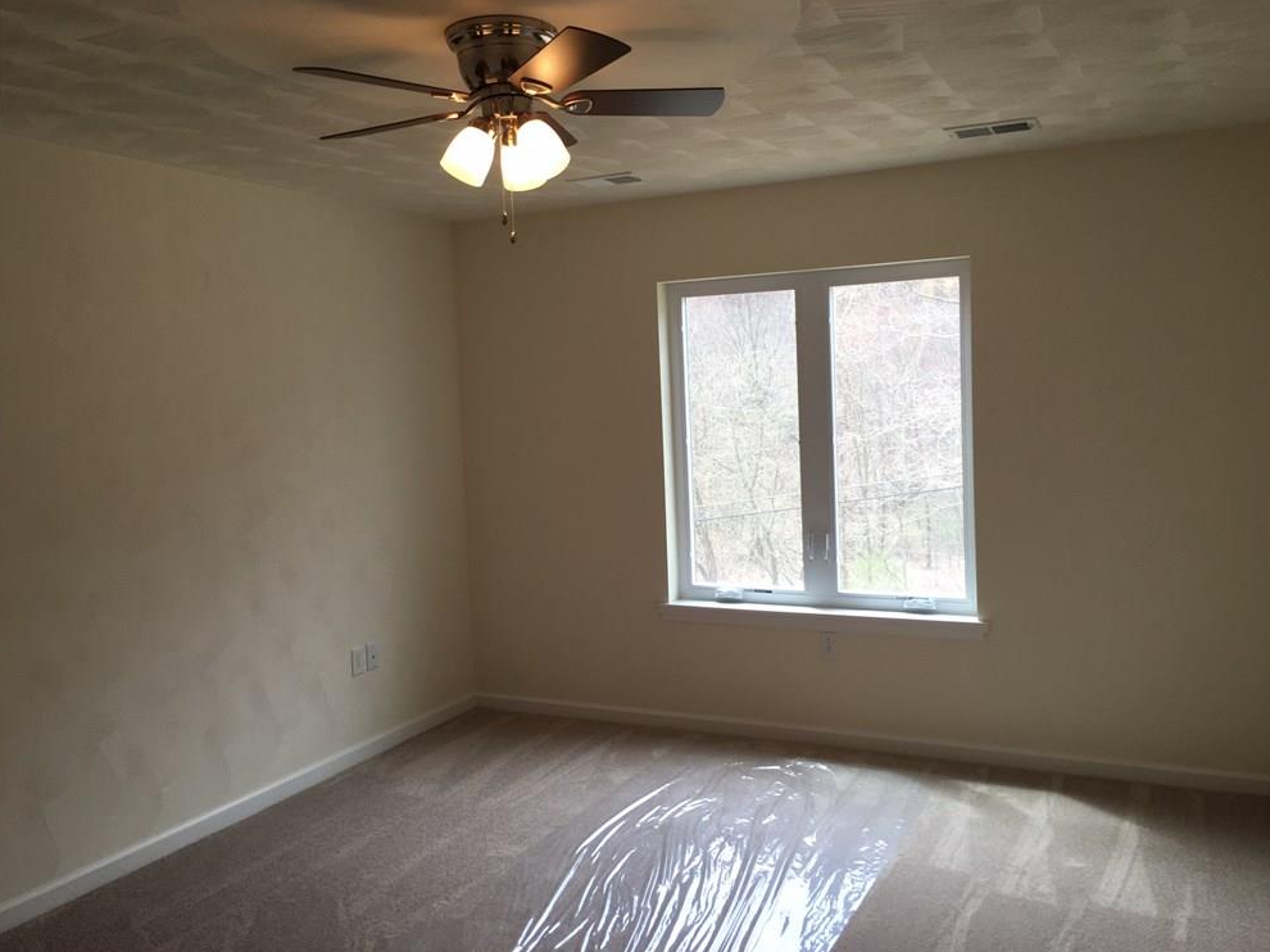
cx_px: 652
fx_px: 1100
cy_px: 467
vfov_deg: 46.8
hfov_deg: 60.0
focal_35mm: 30
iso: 32
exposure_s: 1/120
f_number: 2.2
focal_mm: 4.15
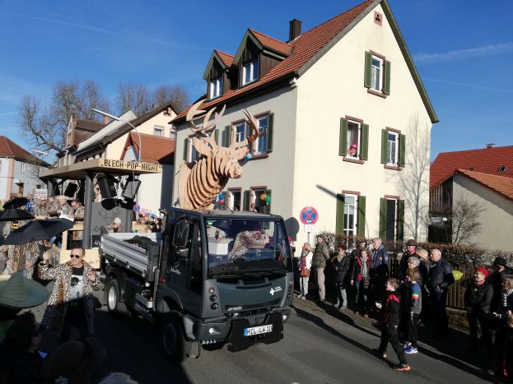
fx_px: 400
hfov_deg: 65.3
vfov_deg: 51.3
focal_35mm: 27
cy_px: 192
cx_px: 256
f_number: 2.2
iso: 50
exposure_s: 1/1319
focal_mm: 3.81
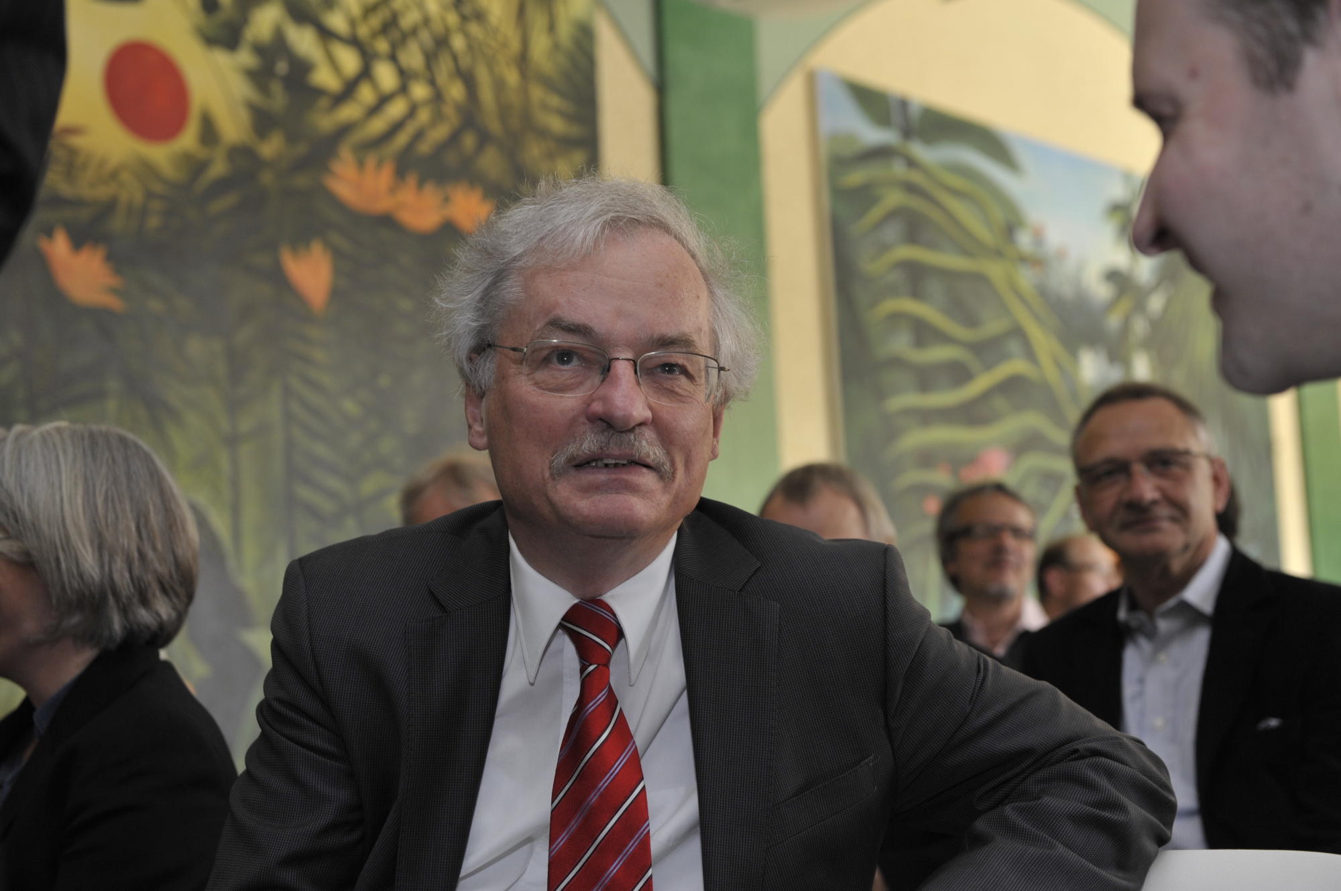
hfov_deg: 35.7
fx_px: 2084
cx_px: 670
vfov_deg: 24.2
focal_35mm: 56
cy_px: 446
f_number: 4.5
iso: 800
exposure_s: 1/80
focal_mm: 56
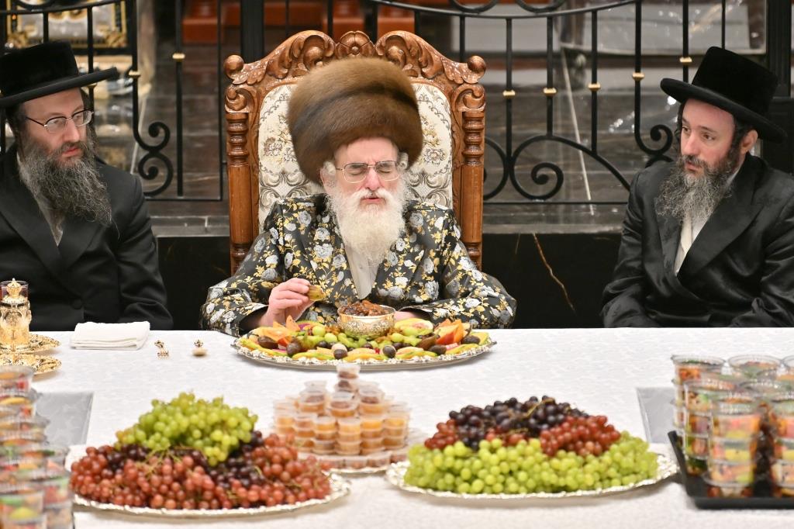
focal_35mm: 300
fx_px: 6614
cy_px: 264
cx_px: 397
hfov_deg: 6.9
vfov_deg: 4.6
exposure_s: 1/640
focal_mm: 200
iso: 400
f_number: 2.8
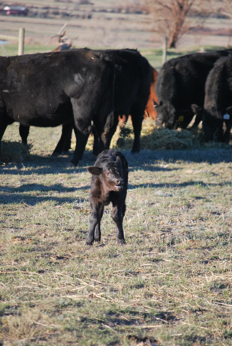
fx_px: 2892
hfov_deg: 4.6
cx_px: 116
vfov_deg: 6.9
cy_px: 173
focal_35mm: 300
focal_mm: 200
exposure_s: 1/500
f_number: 5.6
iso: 450
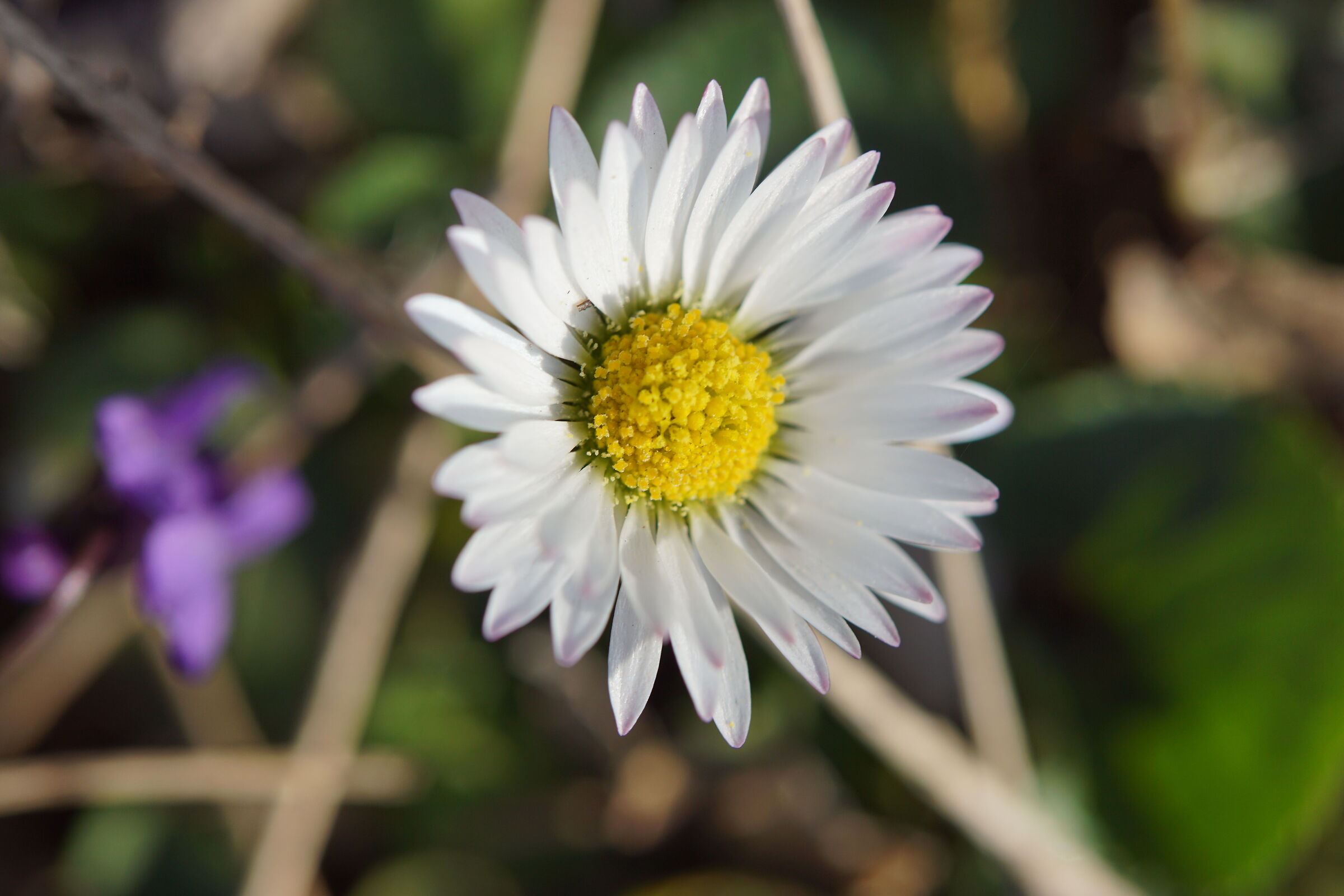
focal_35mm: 90
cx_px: 672
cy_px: 448
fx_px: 3360
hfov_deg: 22.6
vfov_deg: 15.2
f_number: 4.5
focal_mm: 60
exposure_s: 1/250
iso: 100
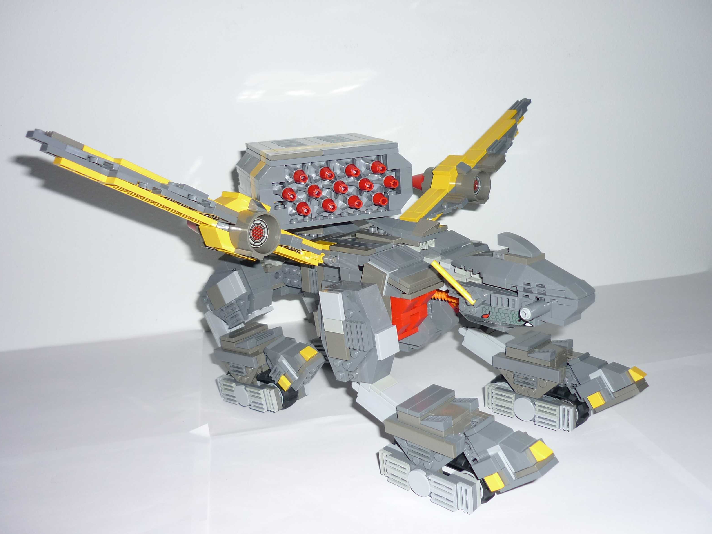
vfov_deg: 41.8
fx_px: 699
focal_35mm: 34
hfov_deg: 54.0
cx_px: 347
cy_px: 272
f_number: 2.8
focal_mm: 5.5
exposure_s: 1/8
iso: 100
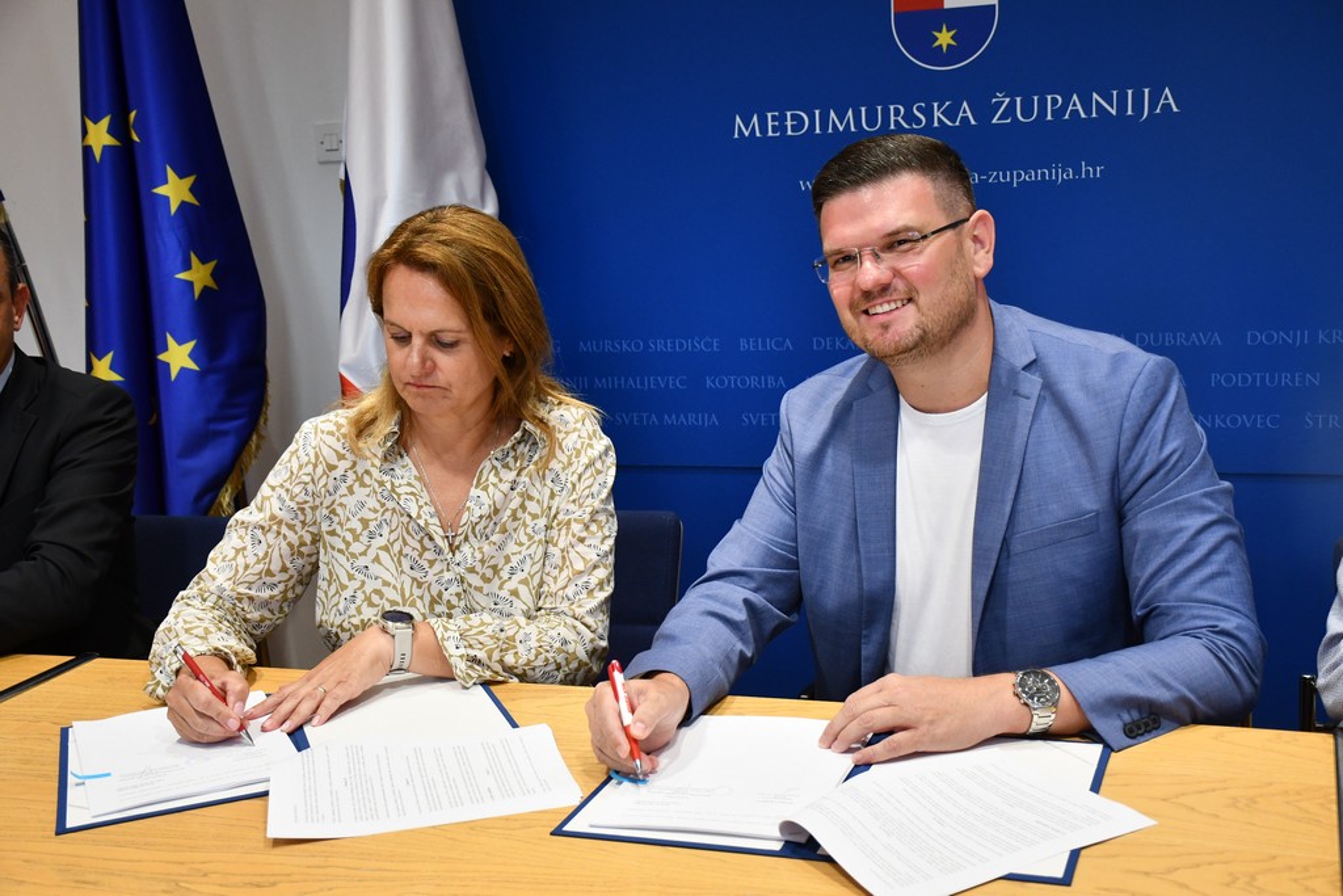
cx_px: 672
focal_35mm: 45
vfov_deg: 29.9
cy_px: 448
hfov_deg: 43.6
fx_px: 1679
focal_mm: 30
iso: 1250
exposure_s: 1/125
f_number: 4
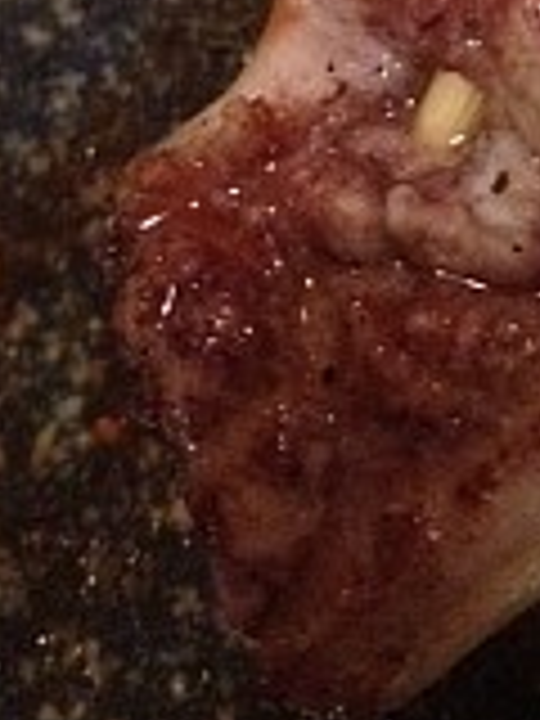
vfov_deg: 12.3
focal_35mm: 146
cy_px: -587
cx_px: 927
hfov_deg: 9.7
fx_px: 3037
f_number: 2.4
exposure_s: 1/17
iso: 400
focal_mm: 4.28
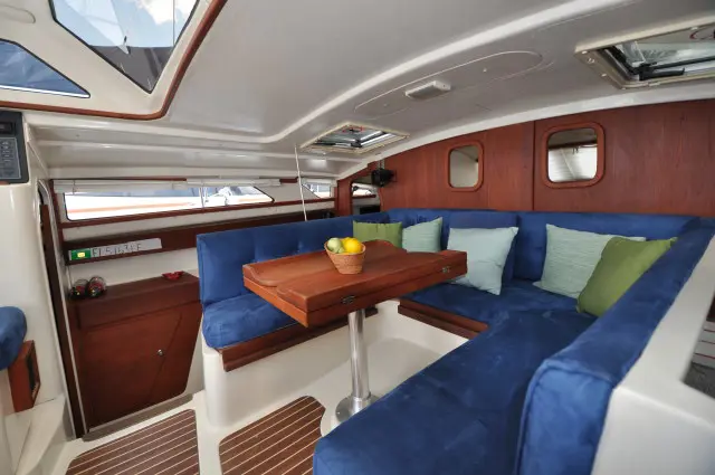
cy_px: 238
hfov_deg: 100.5
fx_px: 298
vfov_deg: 77.2
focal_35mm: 15
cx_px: 358
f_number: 3.5
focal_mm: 10
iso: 280
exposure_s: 1/200
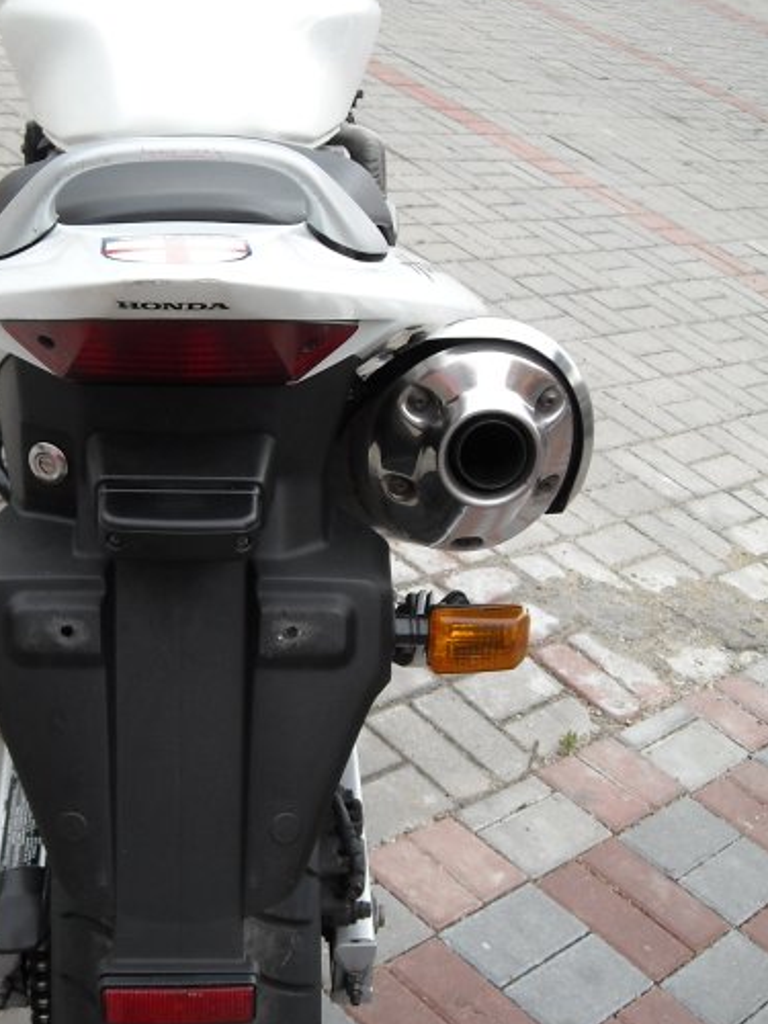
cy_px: 506
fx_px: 1657
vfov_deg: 34.3
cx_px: 207
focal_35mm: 56
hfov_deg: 25.8
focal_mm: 5.7
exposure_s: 1/209
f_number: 2.8
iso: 64
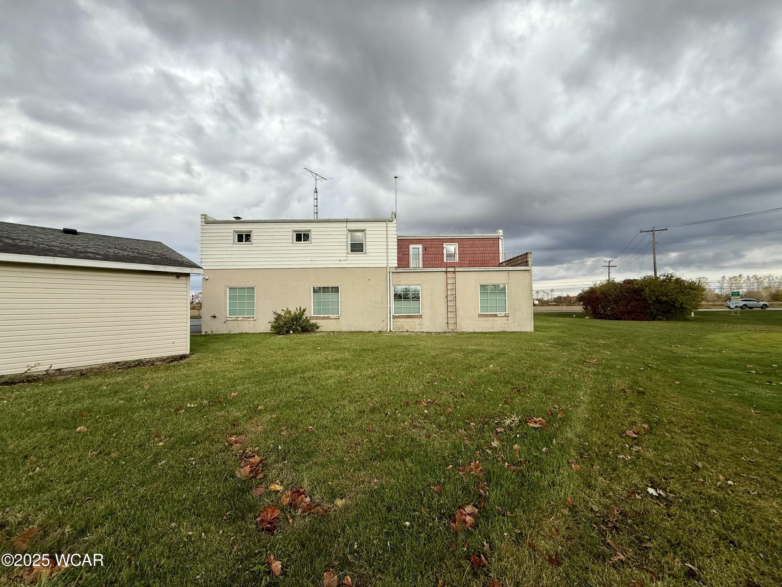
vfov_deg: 85.7
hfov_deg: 102.1
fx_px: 316
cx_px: 391
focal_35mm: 14
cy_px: 294
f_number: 2.2
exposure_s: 1/1001
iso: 50
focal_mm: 2.22
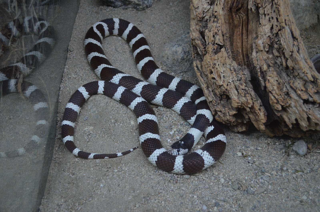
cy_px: 106
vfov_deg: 28.0
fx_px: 426
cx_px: 160
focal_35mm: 48
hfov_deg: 41.2
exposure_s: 1/30
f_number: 4.8
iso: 1250
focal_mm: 32
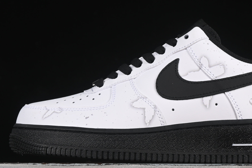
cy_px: 70
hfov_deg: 15.3
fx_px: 938
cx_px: 166
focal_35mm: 134
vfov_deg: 10.2
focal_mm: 50
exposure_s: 1/60
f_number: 8
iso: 160
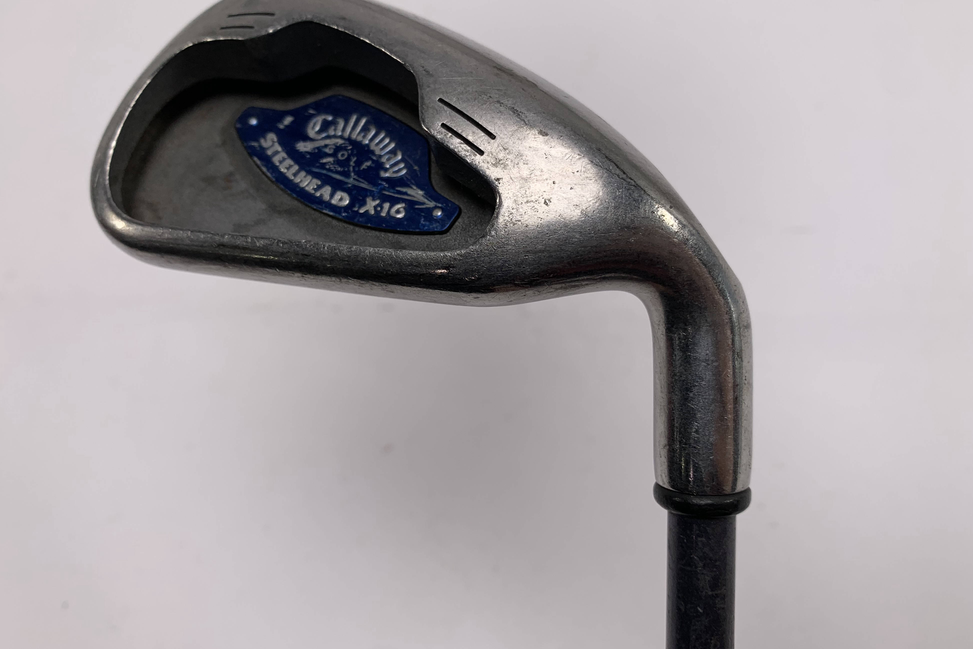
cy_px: 302
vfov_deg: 46.4
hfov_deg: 65.5
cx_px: 492
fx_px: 757
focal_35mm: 28
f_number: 1.8
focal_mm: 4.25
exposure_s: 1/332
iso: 25
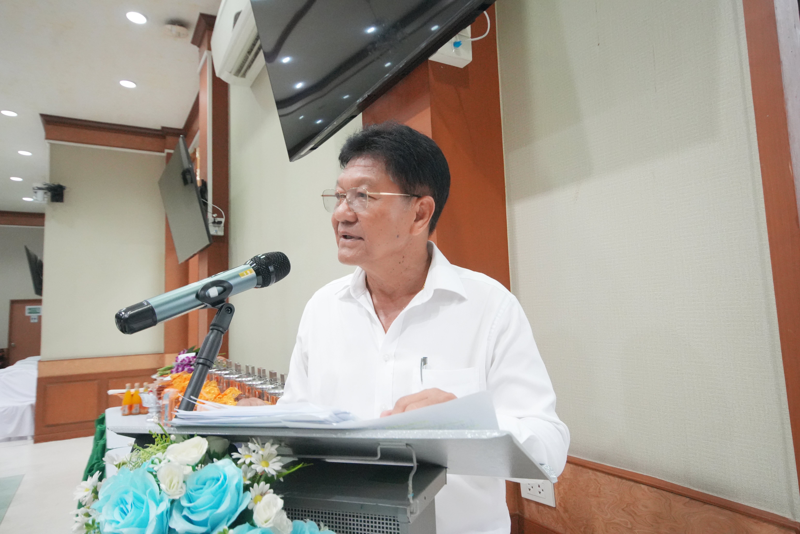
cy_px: 267
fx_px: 533
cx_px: 400
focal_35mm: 24
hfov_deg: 73.7
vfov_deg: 53.1
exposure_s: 1/100
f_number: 5
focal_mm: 16
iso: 4000
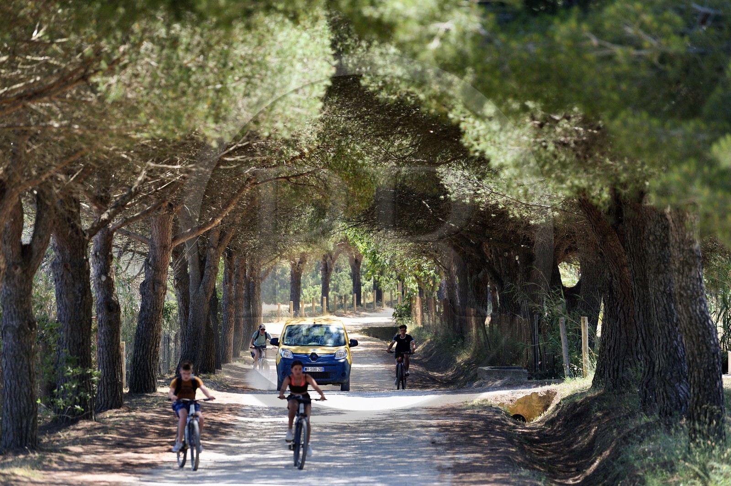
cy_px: 243
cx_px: 366
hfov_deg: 10.3
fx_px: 4059
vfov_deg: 6.9
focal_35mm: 200
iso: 1600
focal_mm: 200
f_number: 4
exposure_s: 1/5000
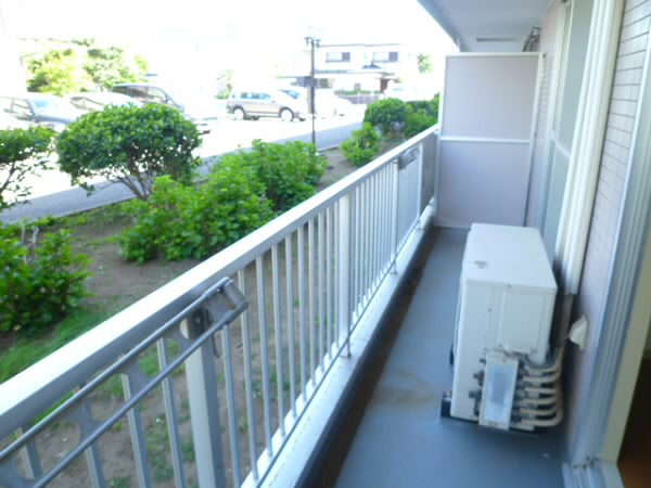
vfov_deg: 54.9
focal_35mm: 25
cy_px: 244
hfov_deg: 69.4
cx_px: 326
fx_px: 470
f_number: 2.8
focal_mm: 4.5
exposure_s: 1/40
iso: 80
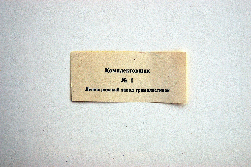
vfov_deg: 25.7
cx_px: 126
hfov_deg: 37.9
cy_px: 84
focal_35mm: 52
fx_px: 366
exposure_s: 1/160
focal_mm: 35
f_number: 6.3
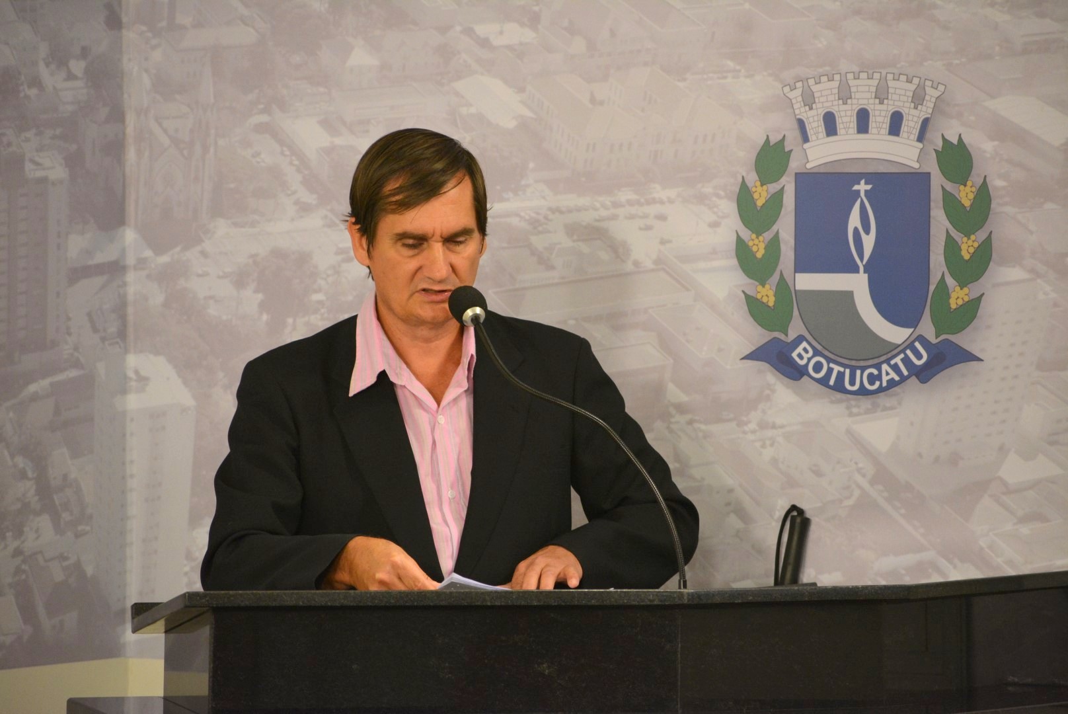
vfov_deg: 5.1
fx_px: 8015
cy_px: 357
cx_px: 534
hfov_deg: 7.6
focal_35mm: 270
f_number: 5.3
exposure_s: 1/125
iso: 1600
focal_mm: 180
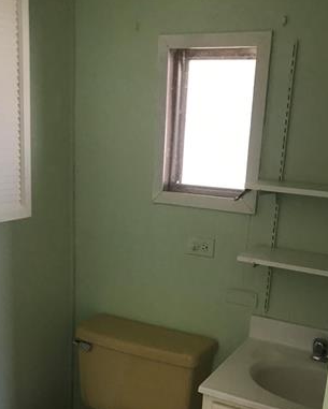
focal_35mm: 43
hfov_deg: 34.9
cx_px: 151
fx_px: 522
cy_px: 281
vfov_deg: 42.2
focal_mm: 3.99
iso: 32
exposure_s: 1/30
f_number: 1.8
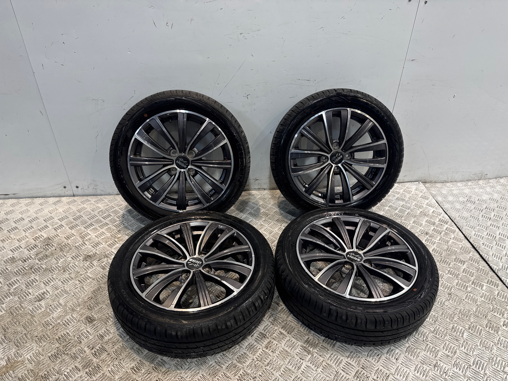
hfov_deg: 71.6
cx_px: 254
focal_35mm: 24
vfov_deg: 56.8
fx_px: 352
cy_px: 190
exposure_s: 1/100
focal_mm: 6.76
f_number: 1.78
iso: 80
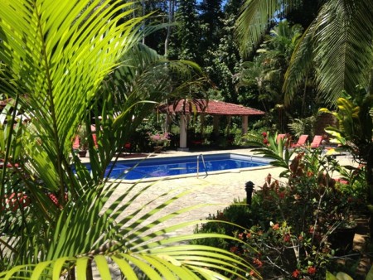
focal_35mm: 35
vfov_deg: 40.7
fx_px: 377
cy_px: 140
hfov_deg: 52.6
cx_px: 186
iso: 50
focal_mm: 4.28
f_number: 2.4
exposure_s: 1/800
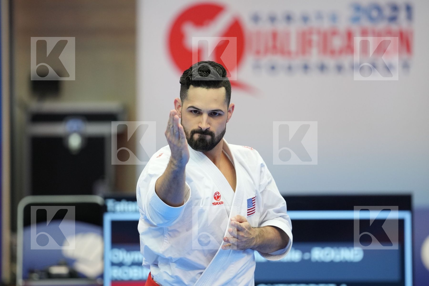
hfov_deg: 6.9
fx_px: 3575
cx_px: 214
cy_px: 143
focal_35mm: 300
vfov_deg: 4.6
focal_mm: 200
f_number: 2.8
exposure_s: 1/500
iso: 1600
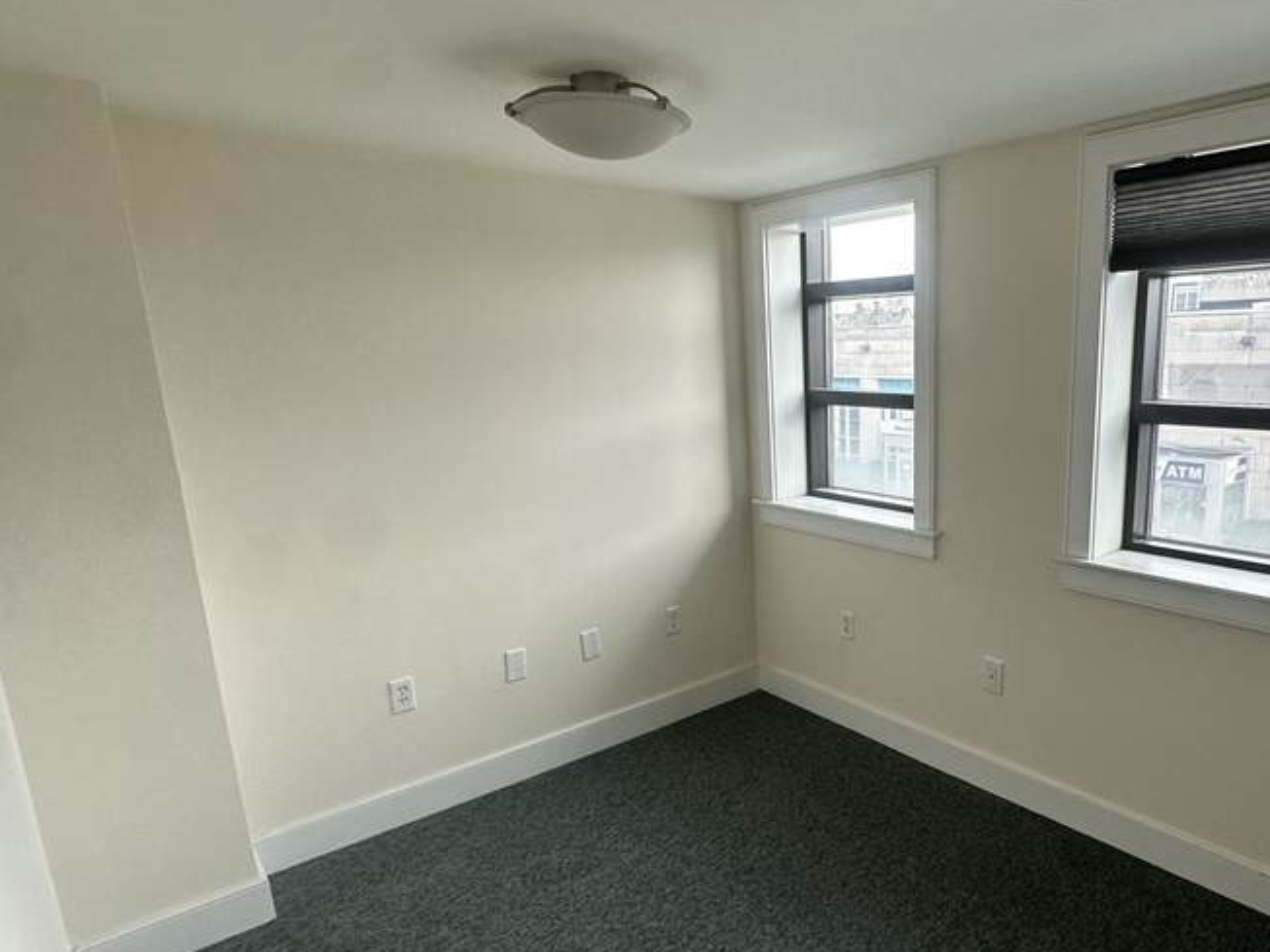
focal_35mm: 22
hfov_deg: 73.5
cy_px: 526
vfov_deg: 60.9
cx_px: 869
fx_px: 807
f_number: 2.2
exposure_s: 1/120
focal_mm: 2.22
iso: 64
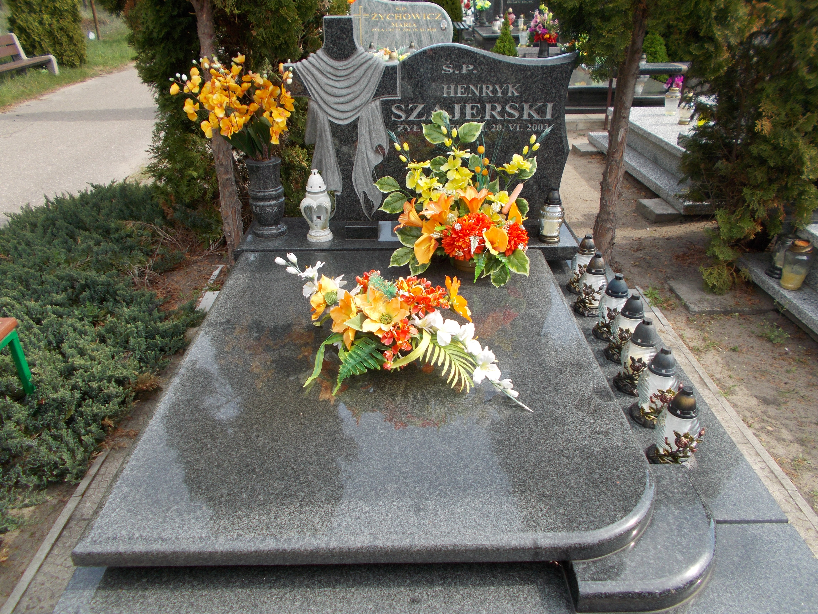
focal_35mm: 26
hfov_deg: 67.3
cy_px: 307
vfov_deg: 53.1
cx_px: 409
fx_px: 614
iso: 80
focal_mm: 4.6
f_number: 3.2
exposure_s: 1/320
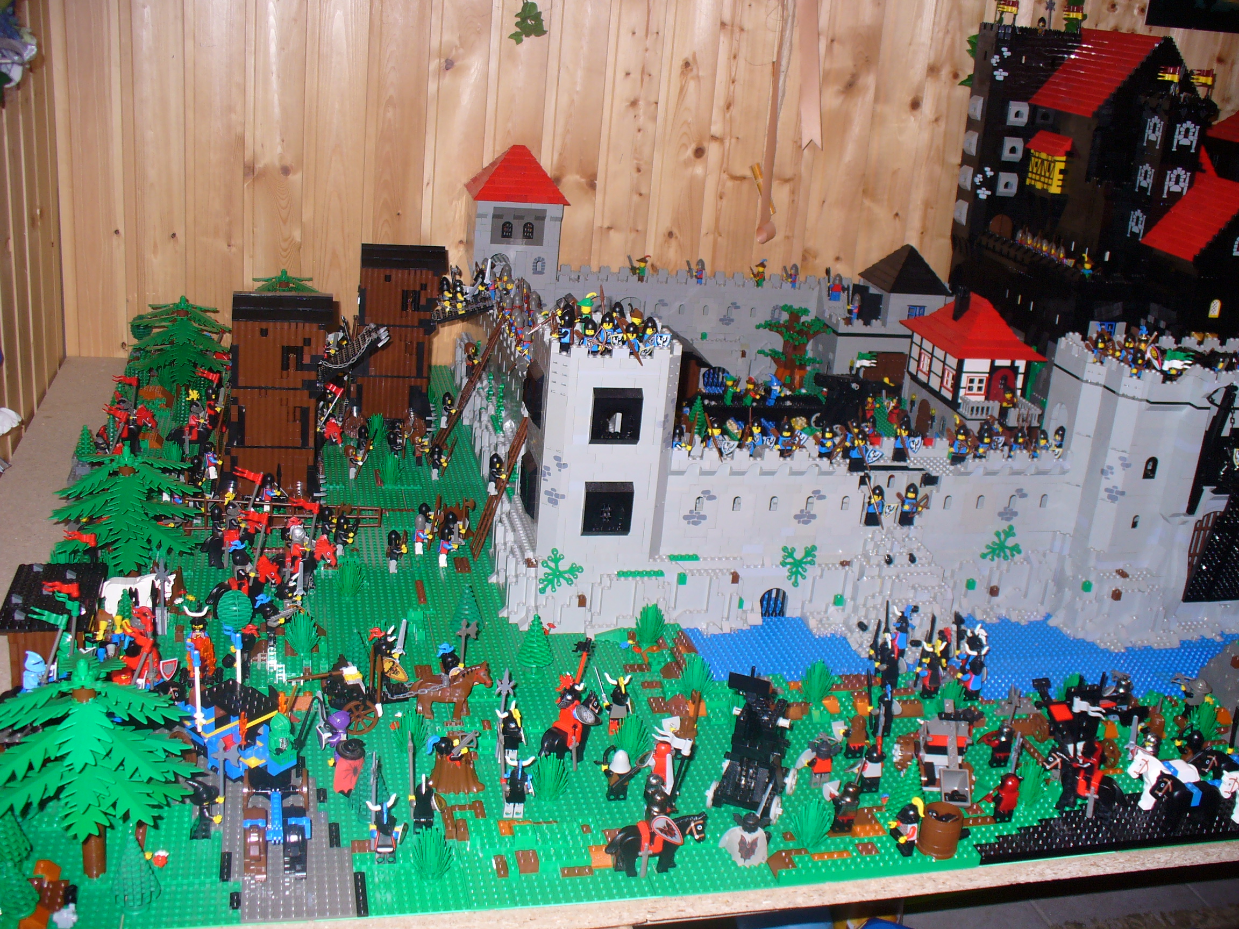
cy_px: 464
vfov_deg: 38.7
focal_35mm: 37
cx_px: 620
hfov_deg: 50.1
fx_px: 1324
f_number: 2.8
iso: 100
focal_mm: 6.1
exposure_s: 1/60
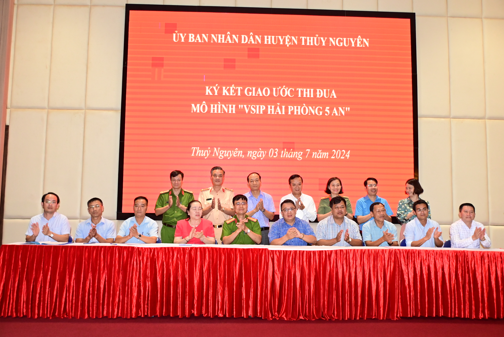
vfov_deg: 36.9
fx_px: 504
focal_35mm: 36
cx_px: 252
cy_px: 168
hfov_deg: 53.1
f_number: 4
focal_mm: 24
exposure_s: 1/200
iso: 2500
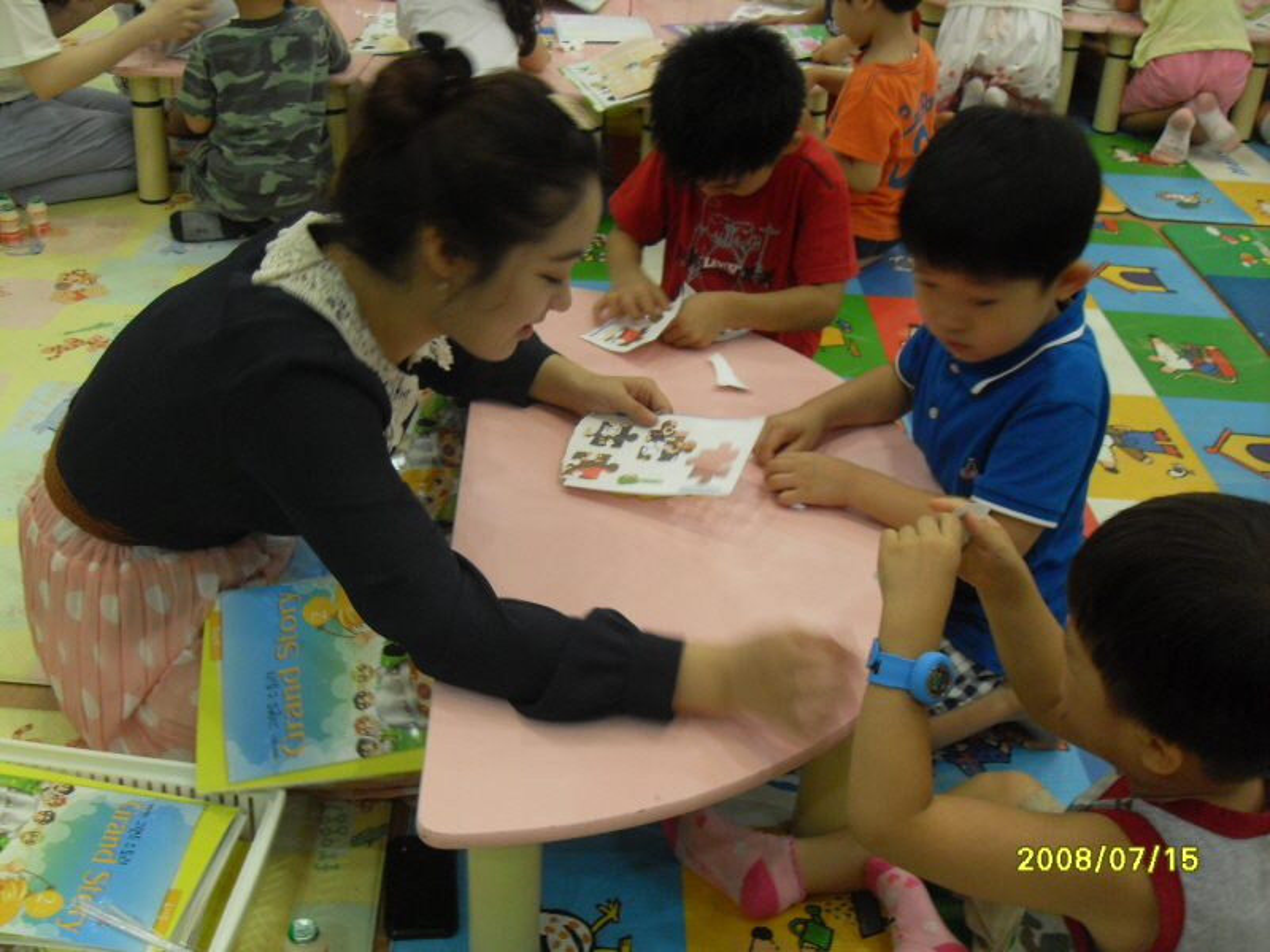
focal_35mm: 37
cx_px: 635
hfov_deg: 50.1
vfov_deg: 38.7
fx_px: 1357
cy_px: 476
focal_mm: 6.3
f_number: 2.8
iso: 200
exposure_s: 1/30
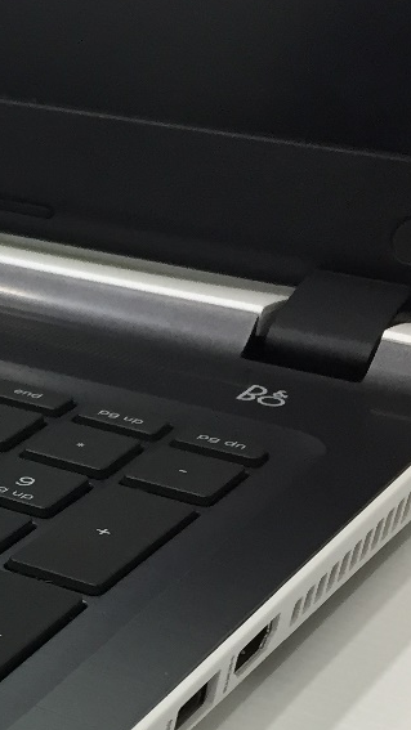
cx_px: -325
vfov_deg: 23.1
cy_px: 564
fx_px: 1763
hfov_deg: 12.2
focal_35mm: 91
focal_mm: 4.15
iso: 80
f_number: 2.2
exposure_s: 1/33
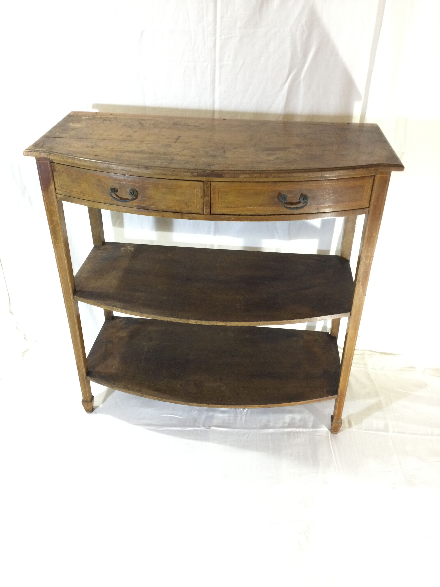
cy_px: 294
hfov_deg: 45.4
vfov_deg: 58.4
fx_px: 525
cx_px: 220
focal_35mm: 31
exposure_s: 1/33
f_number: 2.4
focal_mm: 3.3
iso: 160
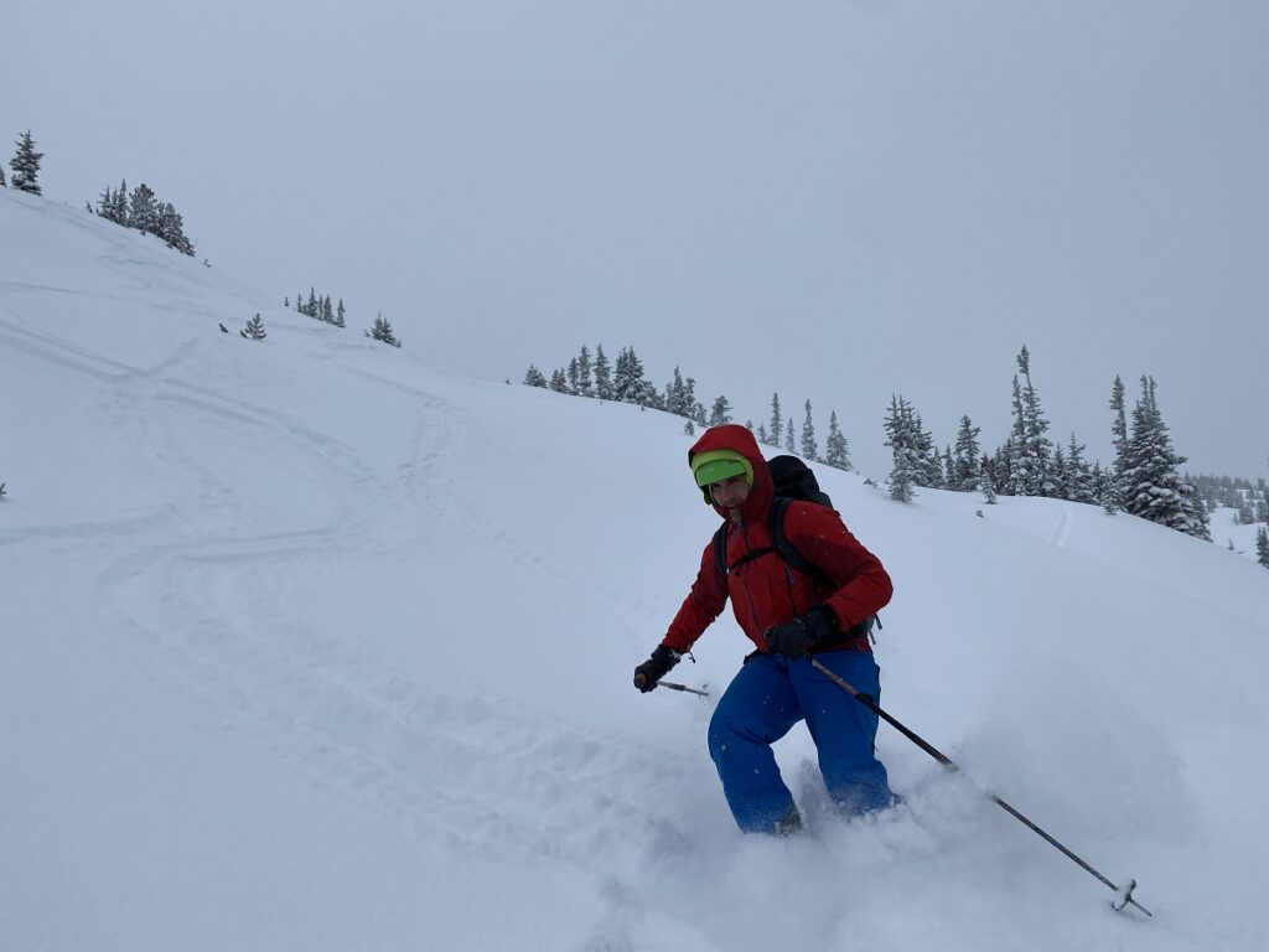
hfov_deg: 67.3
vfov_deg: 53.1
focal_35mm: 26
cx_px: 634
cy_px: 476
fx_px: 953
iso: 32
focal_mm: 4.25
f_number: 1.8
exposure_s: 1/4115
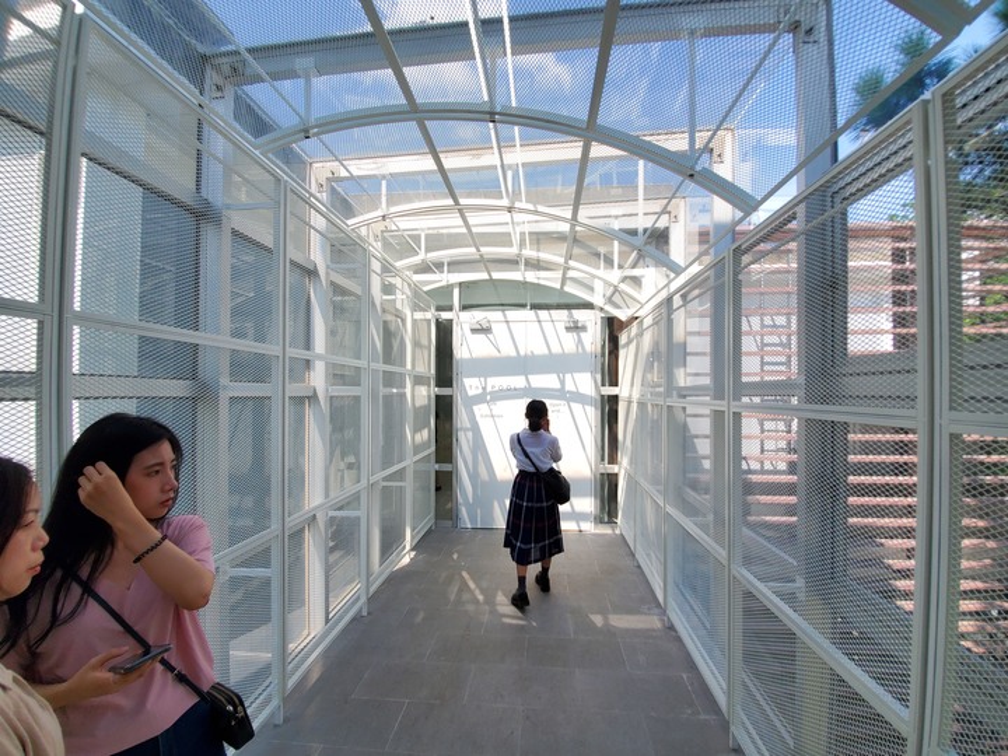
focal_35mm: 13
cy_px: 378
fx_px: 379
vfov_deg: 89.9
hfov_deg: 106.2
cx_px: 504
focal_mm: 1.8
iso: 50
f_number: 2.2
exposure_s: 1/368
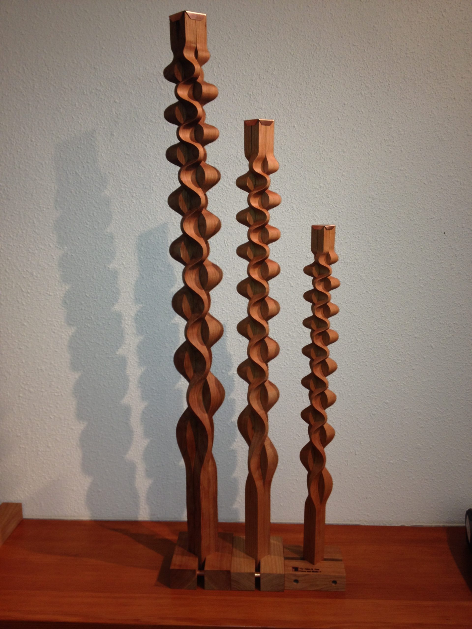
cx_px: 236
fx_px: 636
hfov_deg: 40.7
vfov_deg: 52.6
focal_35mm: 35
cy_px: 314
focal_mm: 4.28
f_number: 2.4
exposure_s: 1/22
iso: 50
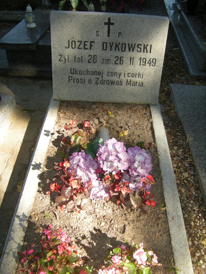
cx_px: 103
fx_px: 246
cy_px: 137
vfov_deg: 58.4
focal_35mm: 31
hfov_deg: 45.4
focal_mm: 5.3
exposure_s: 1/171
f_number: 2.9
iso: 64
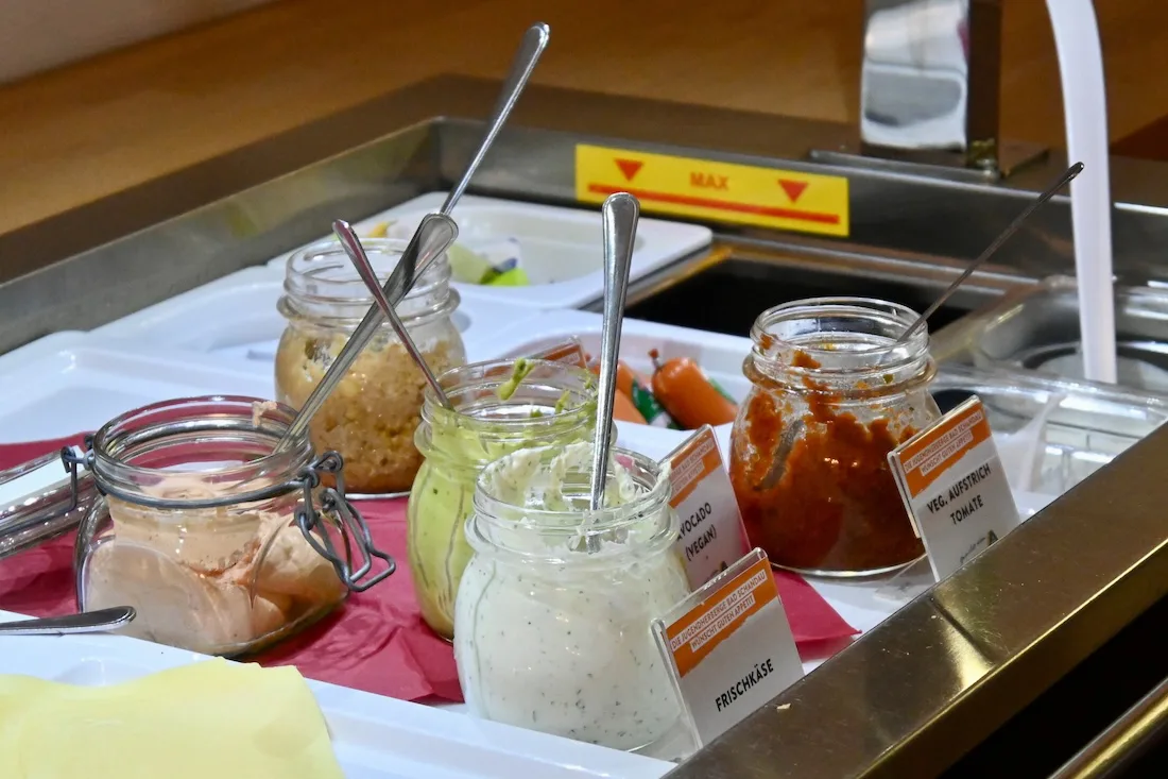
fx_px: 2433
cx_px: 584
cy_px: 390
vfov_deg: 18.2
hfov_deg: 27.0
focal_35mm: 75
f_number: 6.3
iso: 3200
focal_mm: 50
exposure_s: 1/125
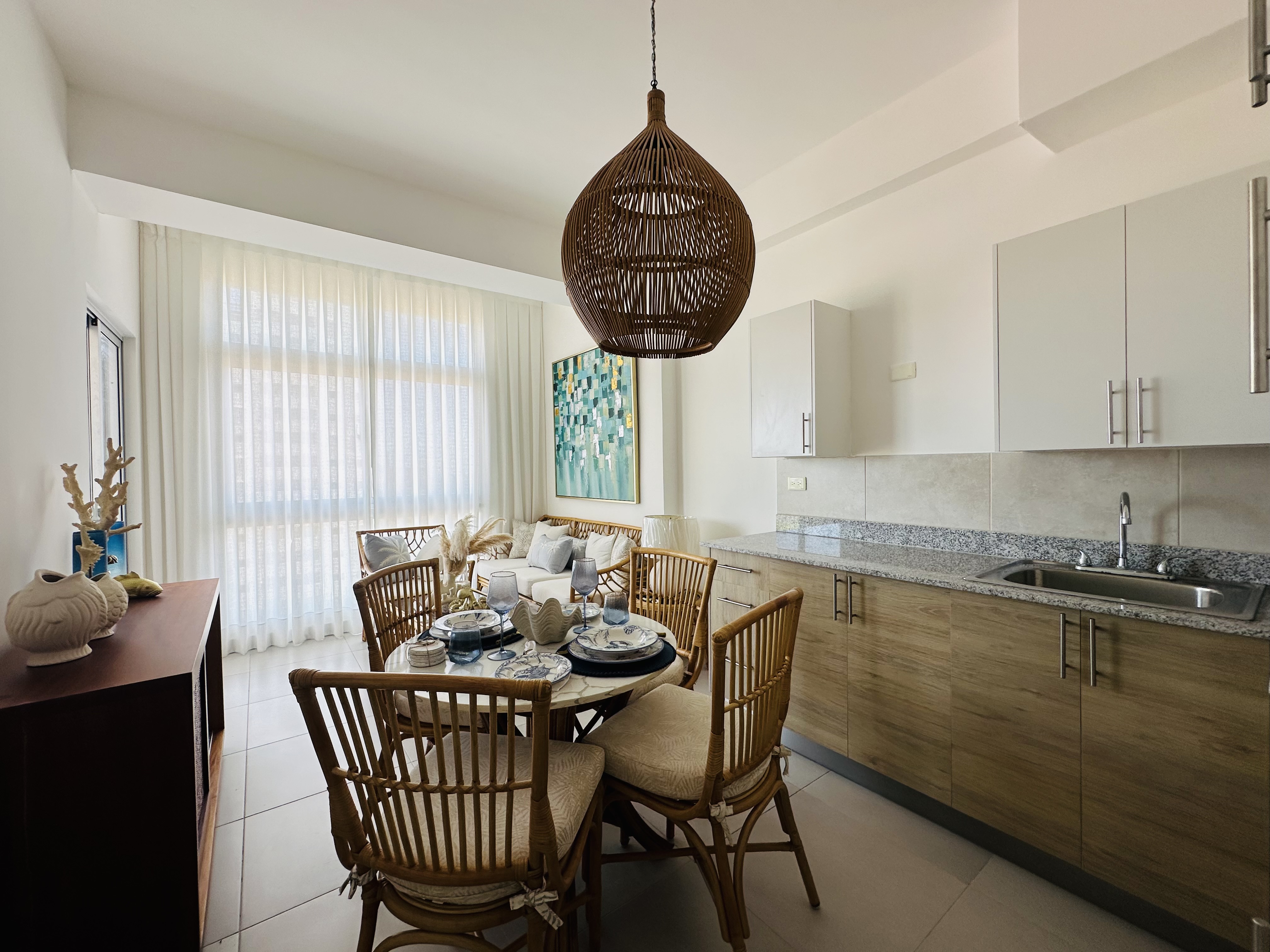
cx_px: 635
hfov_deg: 102.1
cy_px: 476
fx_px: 514
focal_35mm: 14
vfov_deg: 85.7
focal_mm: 2.22
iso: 40
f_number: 2.2
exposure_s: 1/152
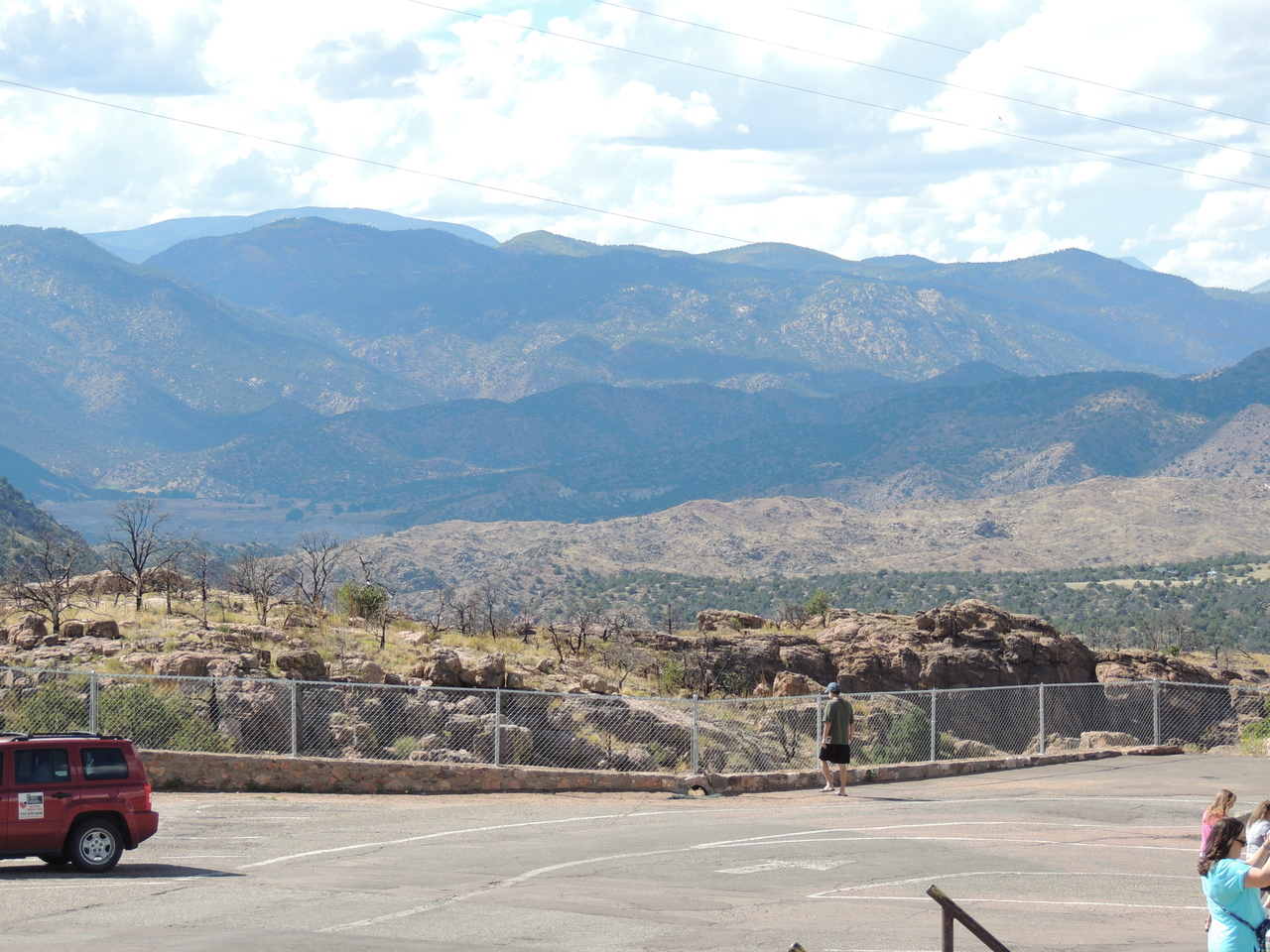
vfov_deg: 14.1
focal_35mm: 105
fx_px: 3852
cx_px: 635
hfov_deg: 18.7
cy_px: 476
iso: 100
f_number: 4.2
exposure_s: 1/400
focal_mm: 18.7
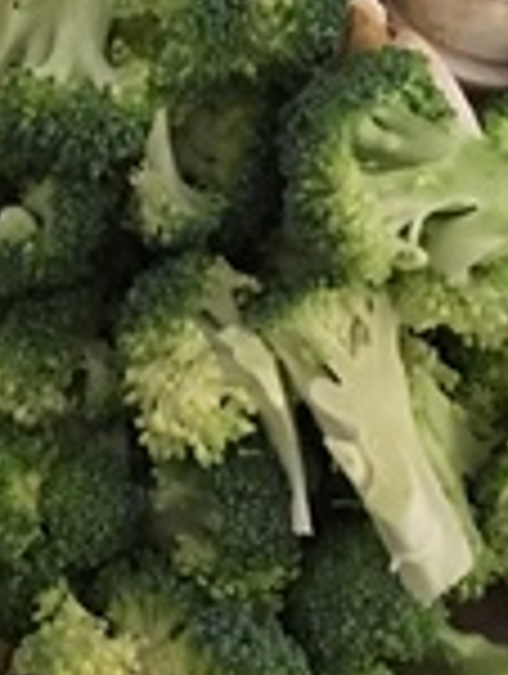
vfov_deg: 16.9
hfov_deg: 12.6
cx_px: -27
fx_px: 2263
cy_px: 198
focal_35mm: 116
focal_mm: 4.15
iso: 125
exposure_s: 1/4
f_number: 2.2
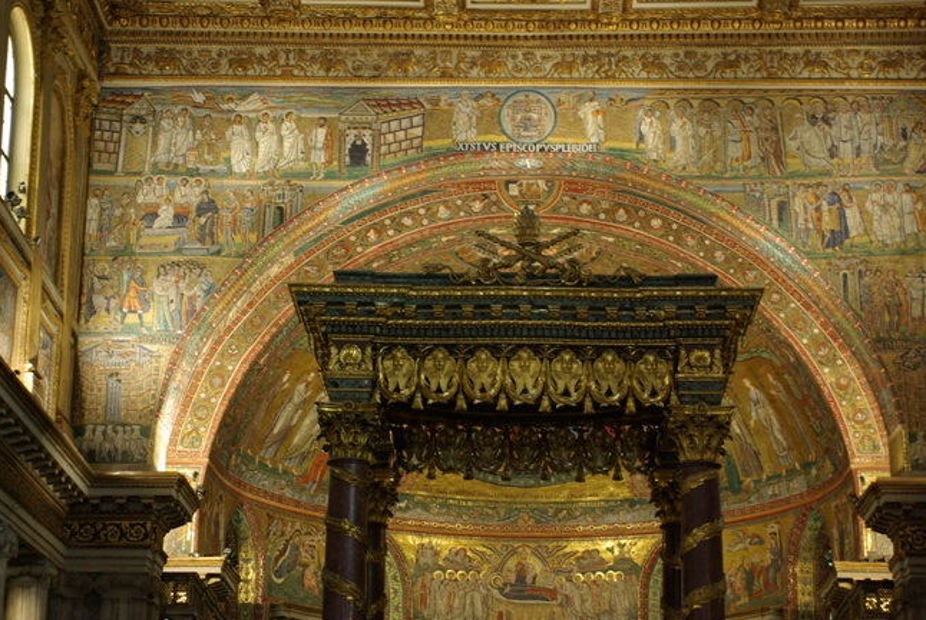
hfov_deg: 24.3
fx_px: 2154
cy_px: 291
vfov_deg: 16.4
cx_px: 500
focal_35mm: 84
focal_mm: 45
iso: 400
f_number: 4
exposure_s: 1/4
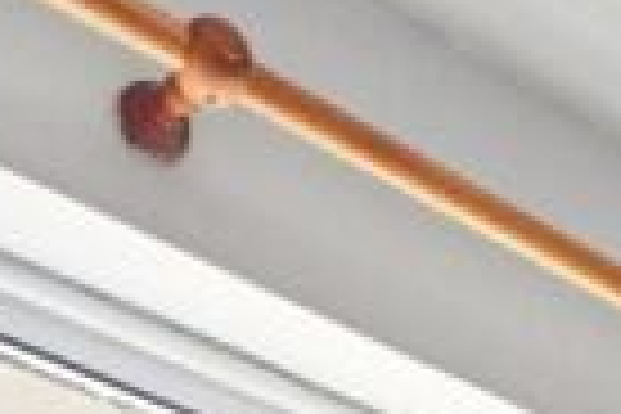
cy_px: 1516
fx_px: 2053
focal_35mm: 119
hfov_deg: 15.7
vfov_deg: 8.2
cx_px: 950
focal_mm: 16
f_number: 9
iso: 2000
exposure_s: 1/50
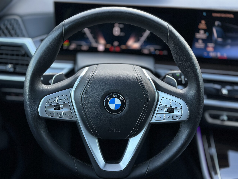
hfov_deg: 39.7
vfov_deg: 30.3
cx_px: 119
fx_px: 330
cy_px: 90
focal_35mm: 48
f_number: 1.78
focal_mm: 6.86
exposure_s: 1/103
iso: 125
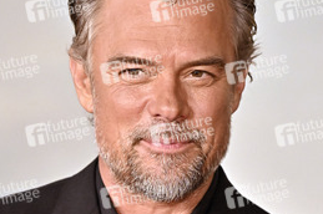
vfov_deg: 5.3
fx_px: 2339
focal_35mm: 261
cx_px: 148
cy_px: 101
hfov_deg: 7.9
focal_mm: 150
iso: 3200
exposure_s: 1/320
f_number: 3.5
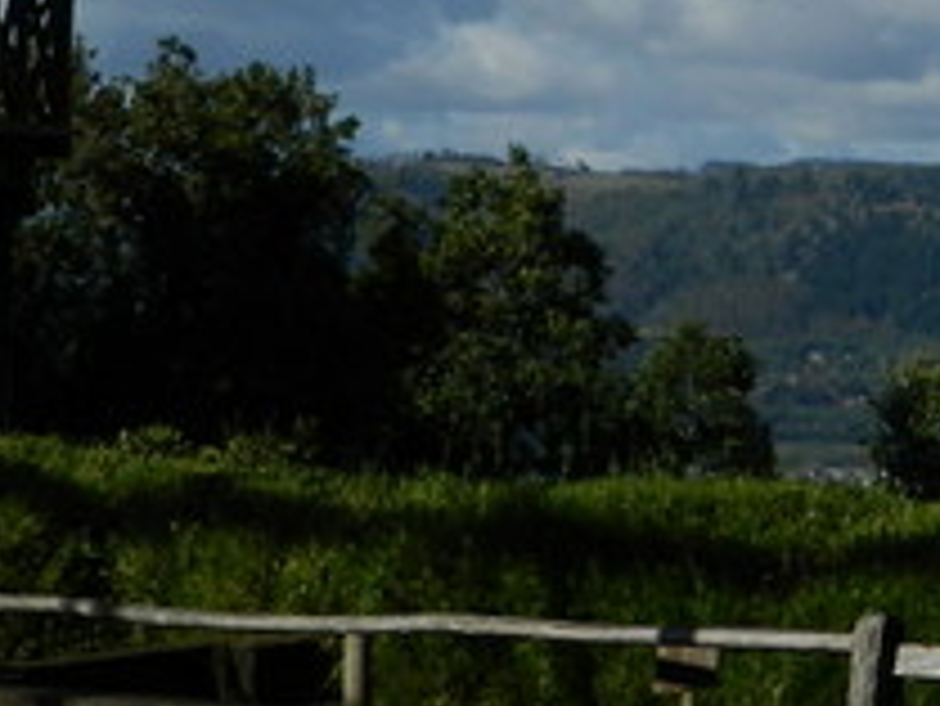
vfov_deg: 11.0
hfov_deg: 14.2
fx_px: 3641
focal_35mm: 134
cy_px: -13
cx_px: 1138
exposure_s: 1/250
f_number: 9.4
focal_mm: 6.2
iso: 80
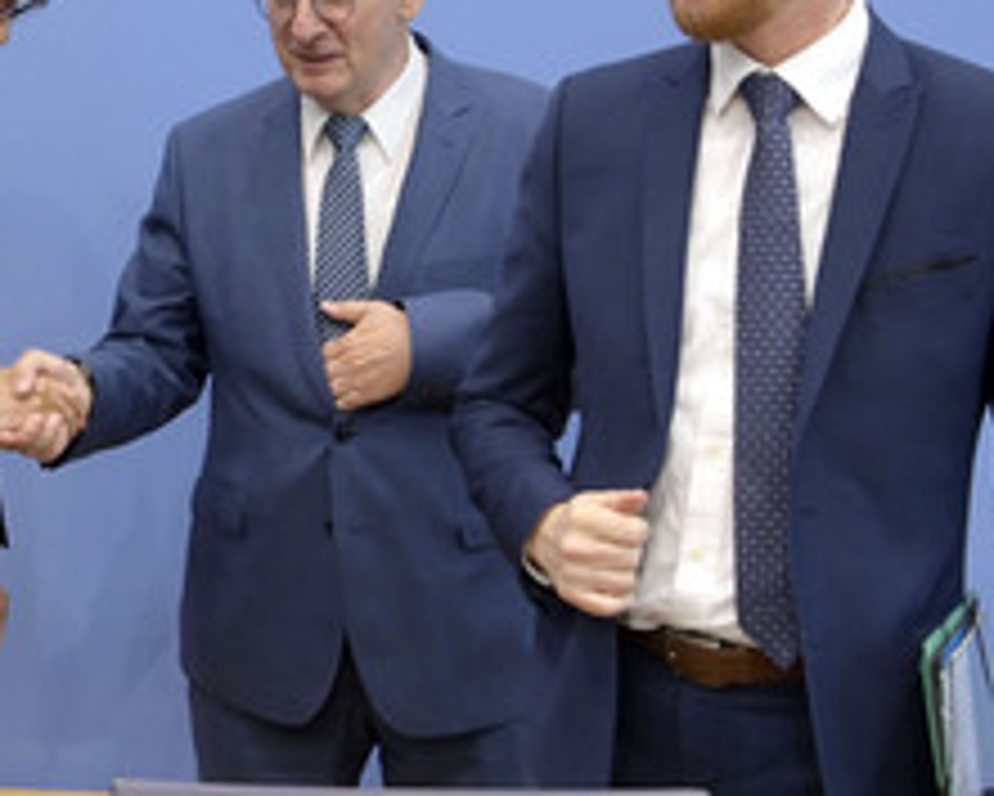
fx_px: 1913
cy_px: 360
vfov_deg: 23.5
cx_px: 331
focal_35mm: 65
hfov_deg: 28.9
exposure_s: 1/500
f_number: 5.6
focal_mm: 34
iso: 5000
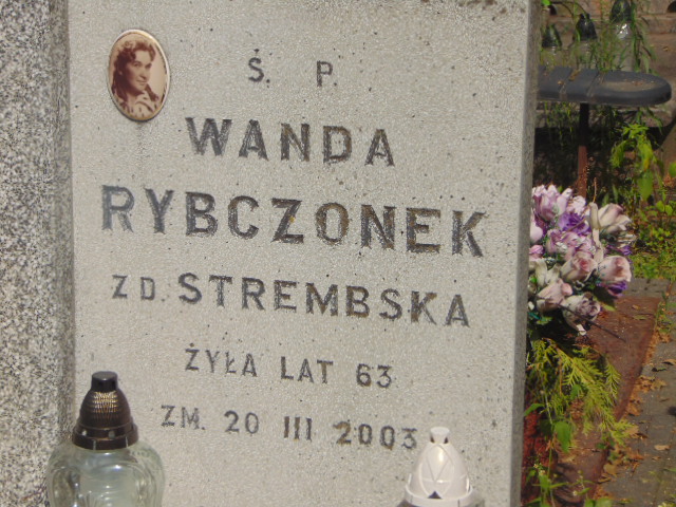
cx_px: 338
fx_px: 2109
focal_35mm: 108
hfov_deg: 18.2
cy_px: 254
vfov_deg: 13.7
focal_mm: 19.4
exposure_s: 1/320
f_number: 10.1
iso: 80
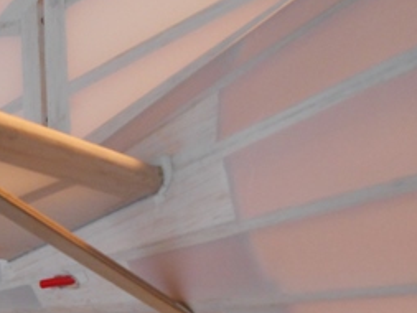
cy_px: 247
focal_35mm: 63
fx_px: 759
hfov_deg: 29.4
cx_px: 40
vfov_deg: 23.0
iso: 400
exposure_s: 1/30
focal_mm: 5.5
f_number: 3.6
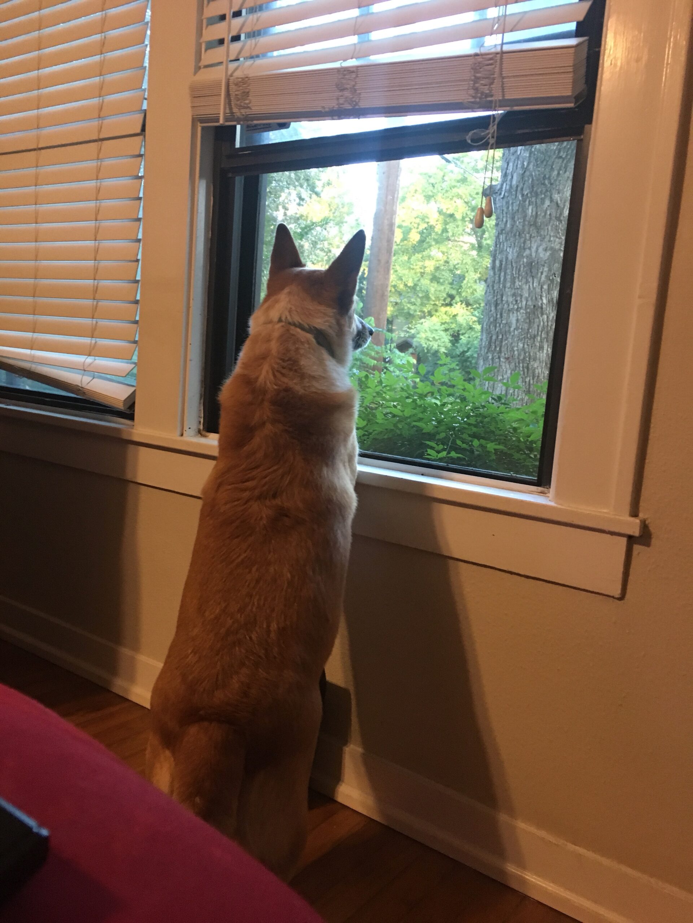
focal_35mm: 29
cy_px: 462
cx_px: 346
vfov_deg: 61.7
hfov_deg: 48.2
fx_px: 774
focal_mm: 4.15
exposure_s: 1/30
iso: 160
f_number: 2.2
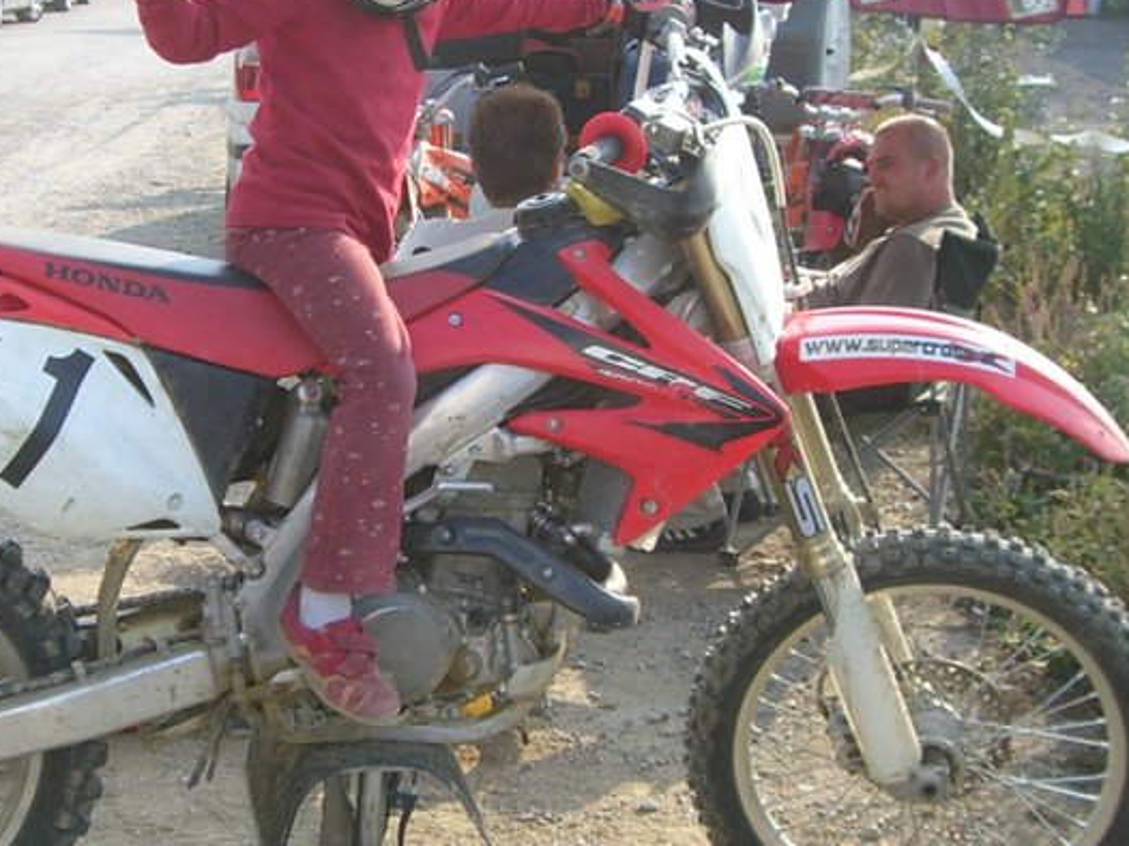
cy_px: 365
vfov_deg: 19.9
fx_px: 2412
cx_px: 414
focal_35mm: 74
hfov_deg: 26.2
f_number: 4.3
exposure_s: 1/200
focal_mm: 6.2
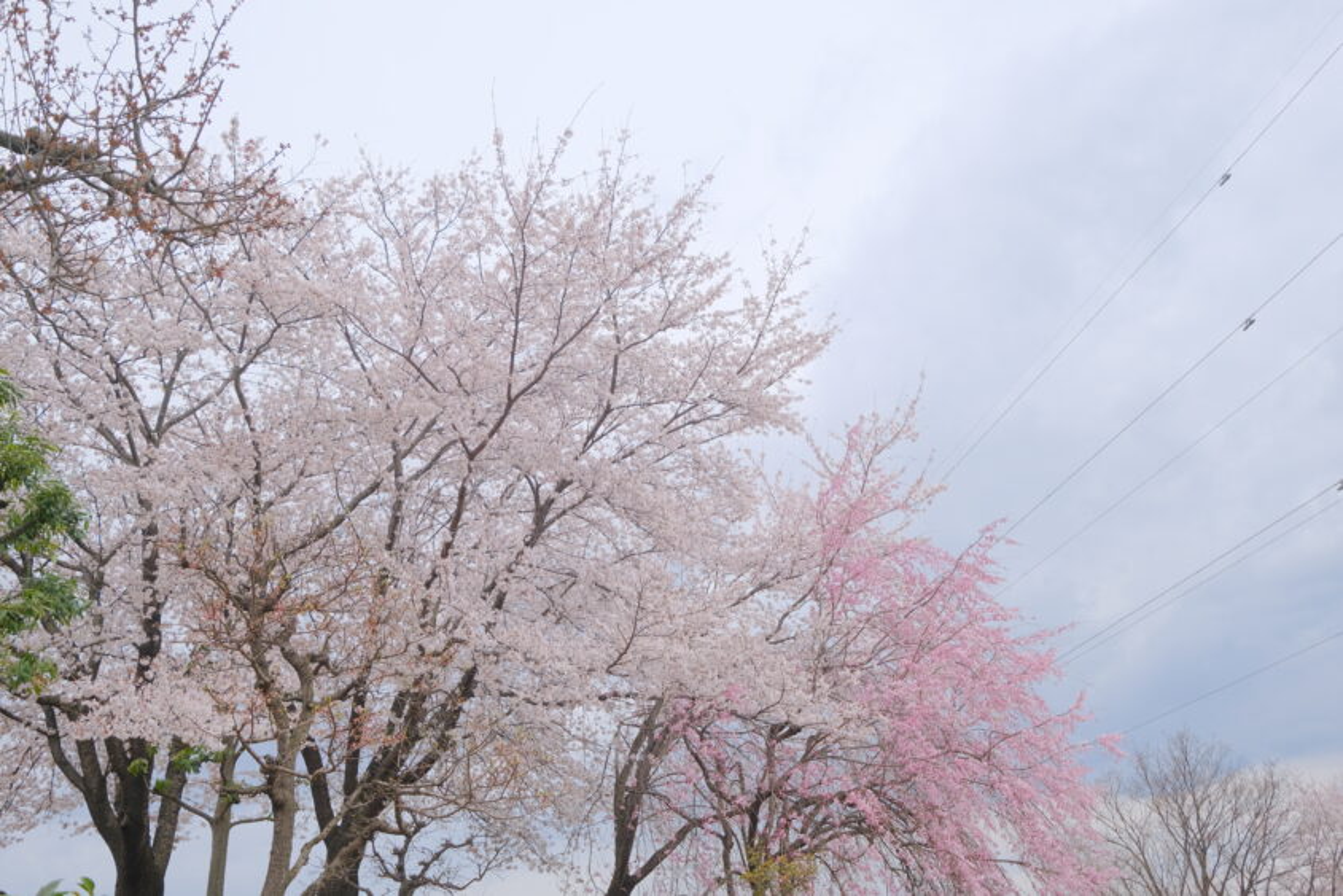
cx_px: 672
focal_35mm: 30
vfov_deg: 43.6
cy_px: 448
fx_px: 1119
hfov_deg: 61.9
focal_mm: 20
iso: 640
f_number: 4.5
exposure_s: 1/1000
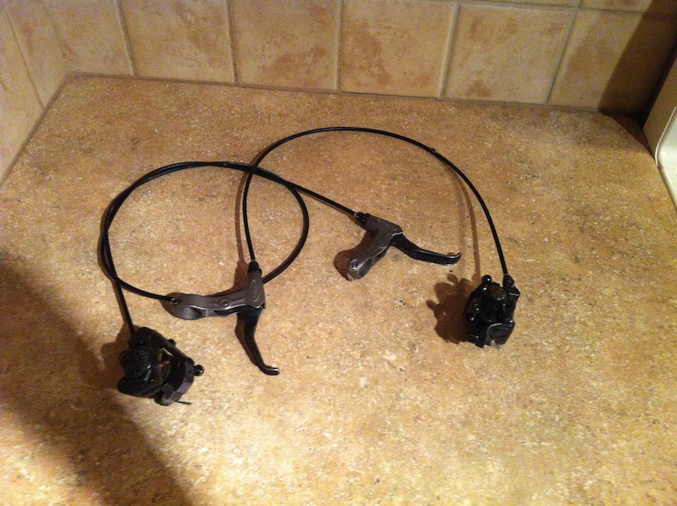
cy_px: 253
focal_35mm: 35
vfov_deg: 40.6
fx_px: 684
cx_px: 338
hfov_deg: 52.7
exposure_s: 1/15
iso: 320
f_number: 2.8
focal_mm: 3.85
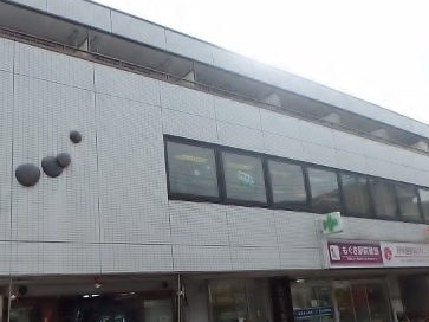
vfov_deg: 38.6
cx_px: 189
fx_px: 458
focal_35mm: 37
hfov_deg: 50.0
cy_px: 185
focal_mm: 3.7
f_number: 3.5
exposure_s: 1/640
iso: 125
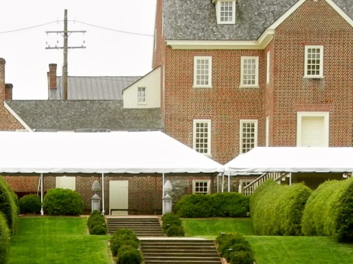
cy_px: 426
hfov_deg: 12.0
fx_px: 1662
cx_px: 32
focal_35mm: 163
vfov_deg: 8.8
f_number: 3.8
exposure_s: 1/668
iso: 160
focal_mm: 8.1
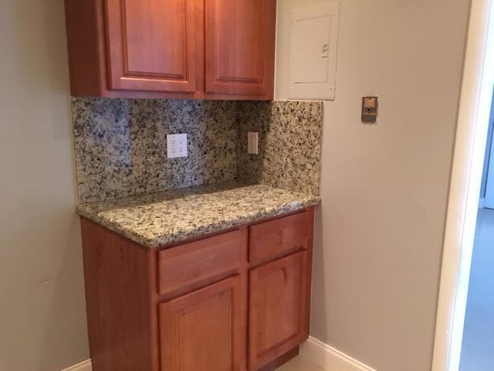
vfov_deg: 48.2
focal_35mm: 29
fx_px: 414
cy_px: 186
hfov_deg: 61.7
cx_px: 247
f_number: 2.2
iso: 80
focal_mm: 4.15
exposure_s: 1/4
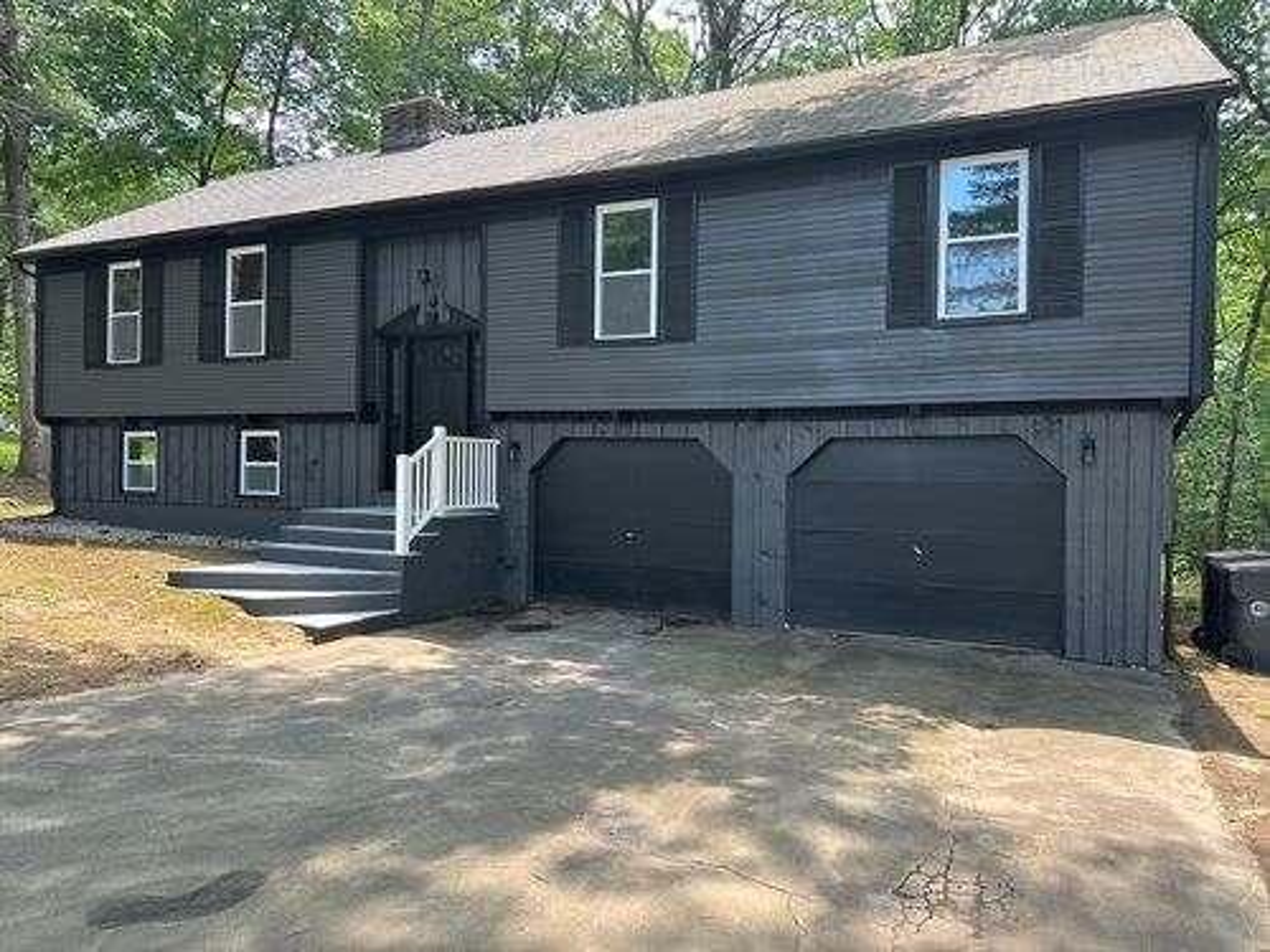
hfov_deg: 71.6
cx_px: 635
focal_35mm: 24
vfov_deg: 56.8
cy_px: 476
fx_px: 881
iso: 80
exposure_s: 1/357
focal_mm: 6.86
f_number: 1.78
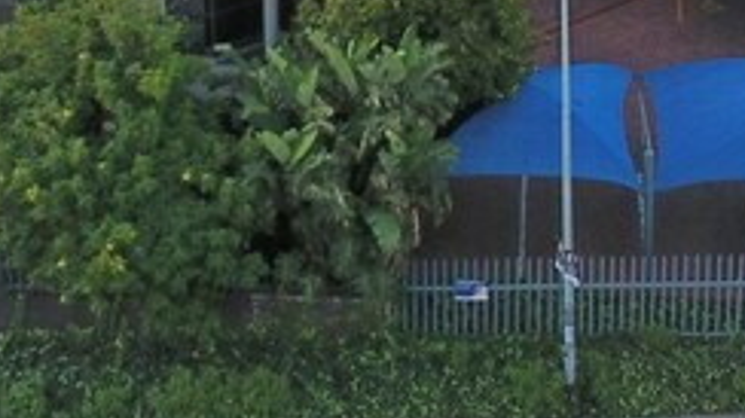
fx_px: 2113
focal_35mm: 107
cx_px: 327
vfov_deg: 10.9
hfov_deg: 20.0
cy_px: -180
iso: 123
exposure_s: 1/30
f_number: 2.8
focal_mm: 3.61
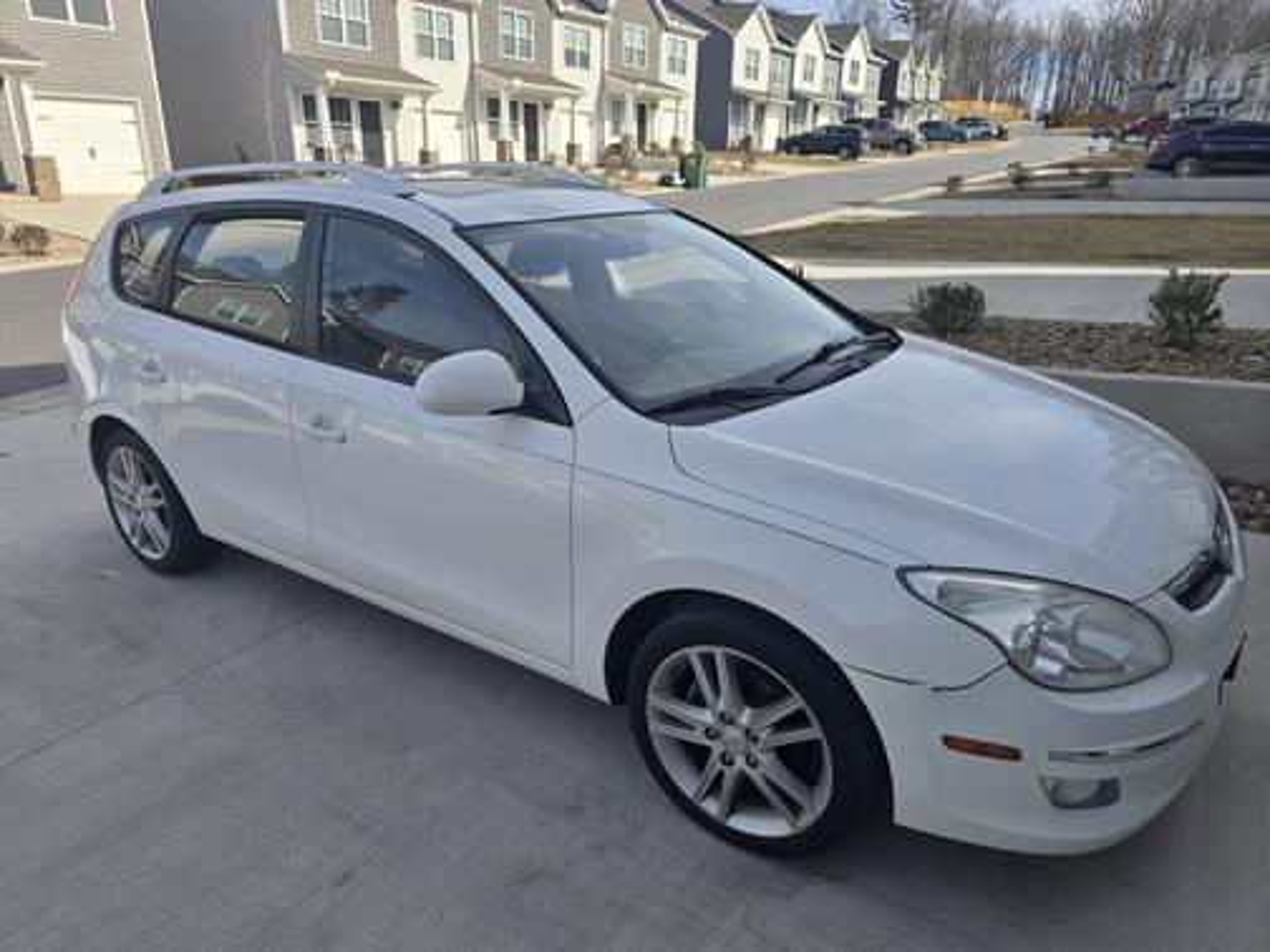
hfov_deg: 73.9
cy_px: 476
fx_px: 844
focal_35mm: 23
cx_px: 635
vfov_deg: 58.9
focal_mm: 6.3
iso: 12
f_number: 1.7
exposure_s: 1/624
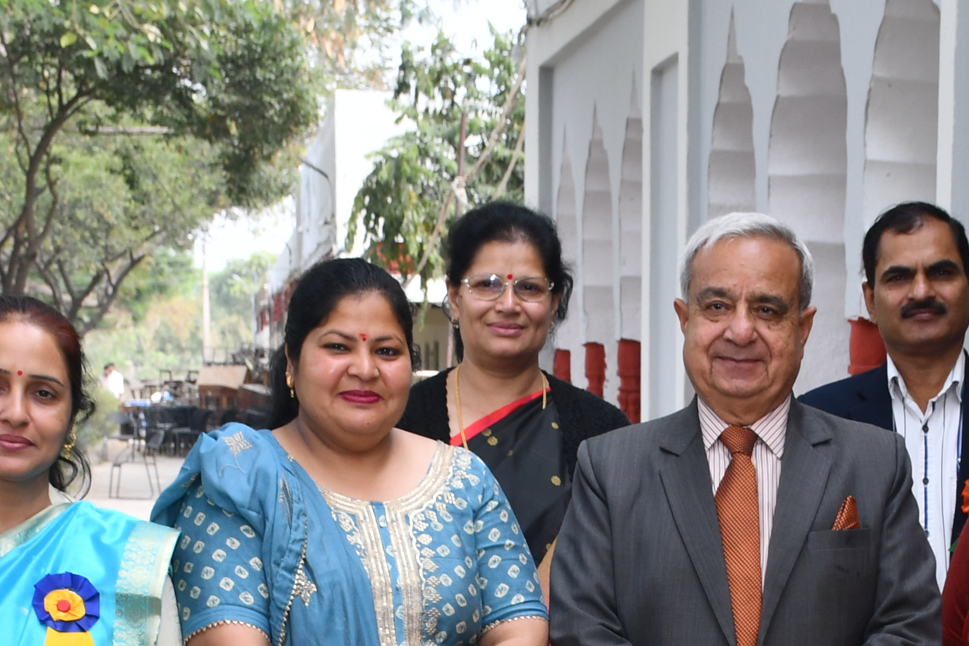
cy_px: 884
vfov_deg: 11.6
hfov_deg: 17.7
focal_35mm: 114
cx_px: 831
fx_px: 3068
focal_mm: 27
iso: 200
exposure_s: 1/125
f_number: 6.3
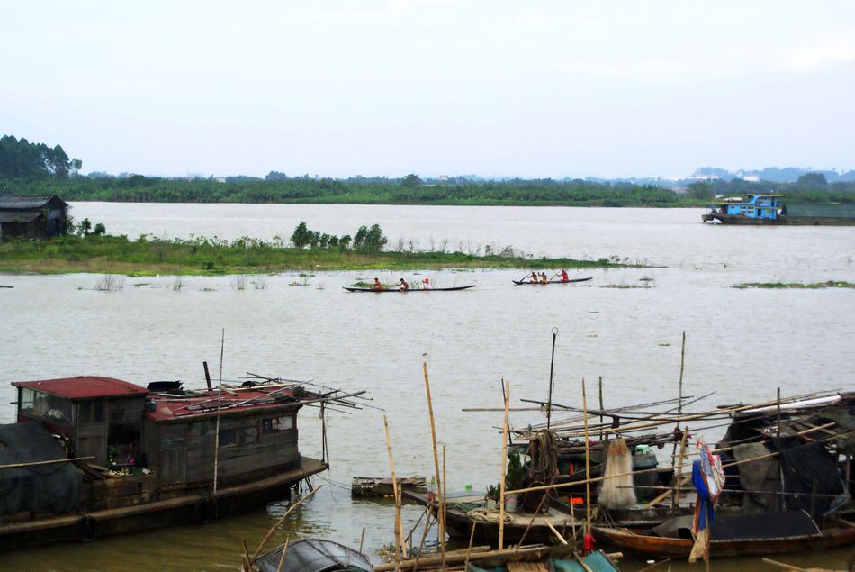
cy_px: 286
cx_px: 428
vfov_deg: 18.2
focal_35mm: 75
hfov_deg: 27.0
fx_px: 1783
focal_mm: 50
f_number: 5.6
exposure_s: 1/4000
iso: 3200
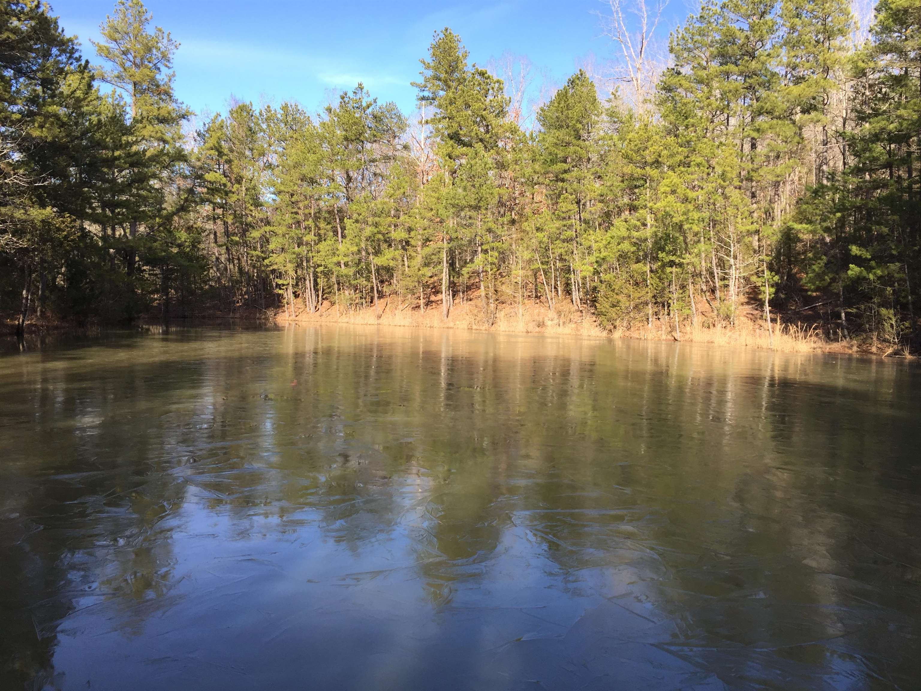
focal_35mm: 29
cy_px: 346
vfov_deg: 48.2
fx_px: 772
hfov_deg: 61.7
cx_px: 460
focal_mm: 4.15
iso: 32
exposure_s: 1/599
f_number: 2.2
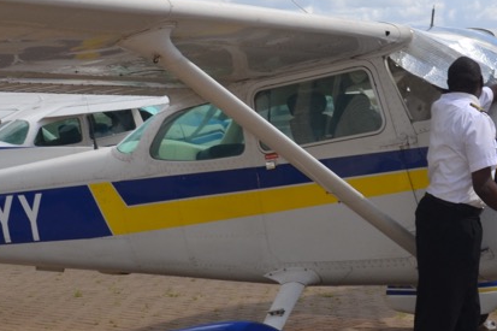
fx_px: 1325
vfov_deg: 14.2
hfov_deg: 21.2
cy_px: 143
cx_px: 324
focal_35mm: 96
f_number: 9
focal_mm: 22
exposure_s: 1/200
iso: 100
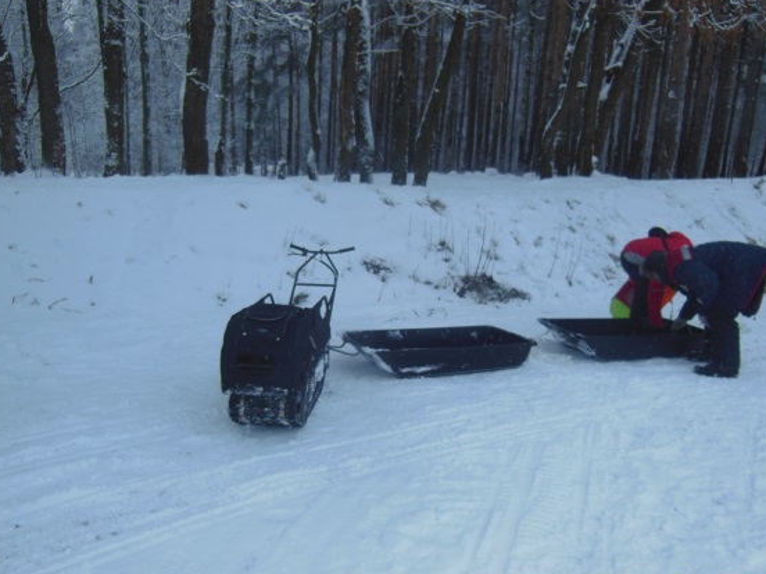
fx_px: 642
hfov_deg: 61.6
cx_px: 364
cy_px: 319
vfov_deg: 48.1
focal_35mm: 29
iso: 125
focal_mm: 4.5
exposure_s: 1/200
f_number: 3.5
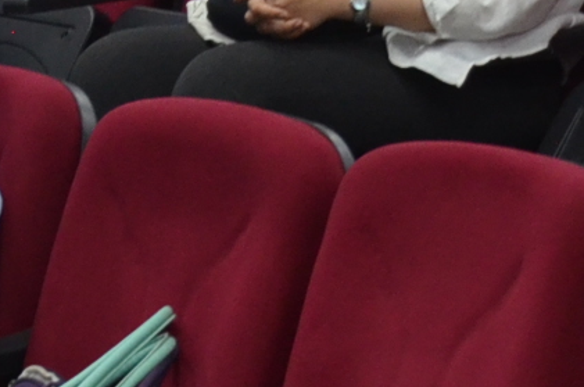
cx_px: -146
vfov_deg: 4.8
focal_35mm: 281
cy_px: -218
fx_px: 4550
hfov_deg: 7.3
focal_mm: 32
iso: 900
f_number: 4.2
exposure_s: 1/30
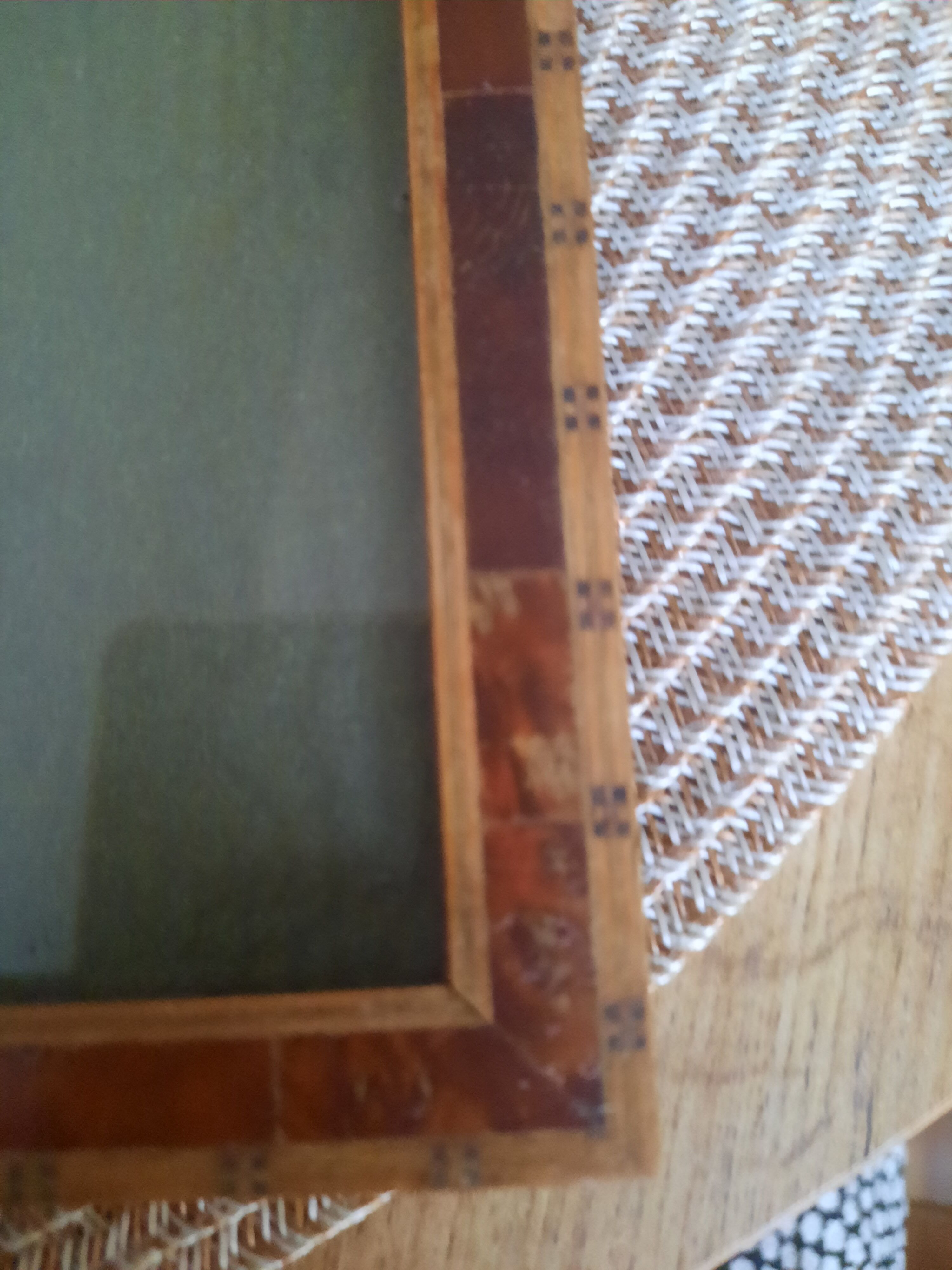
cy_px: 635
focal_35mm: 25
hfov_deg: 54.9
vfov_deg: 69.4
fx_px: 917
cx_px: 476
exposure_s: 1/25
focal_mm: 4.6
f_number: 2
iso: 800
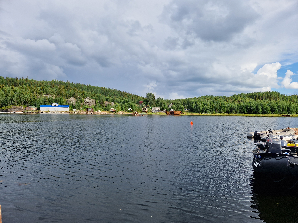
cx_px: 149
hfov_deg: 73.9
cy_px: 112
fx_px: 198
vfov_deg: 58.9
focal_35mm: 23
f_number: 1.8
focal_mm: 5.4
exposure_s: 1/1076
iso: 50
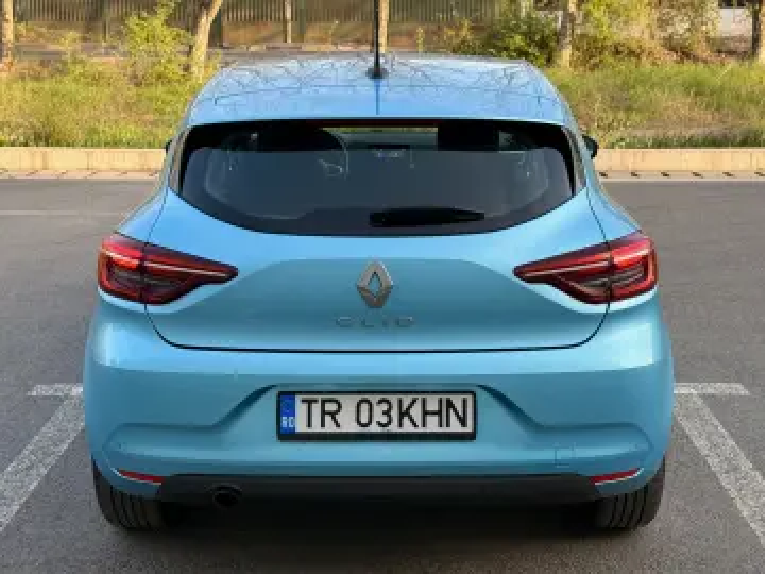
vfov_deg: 30.3
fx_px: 1061
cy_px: 287
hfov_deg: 39.7
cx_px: 382
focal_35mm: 48
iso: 64
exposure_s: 1/460
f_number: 1.78
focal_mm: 6.76
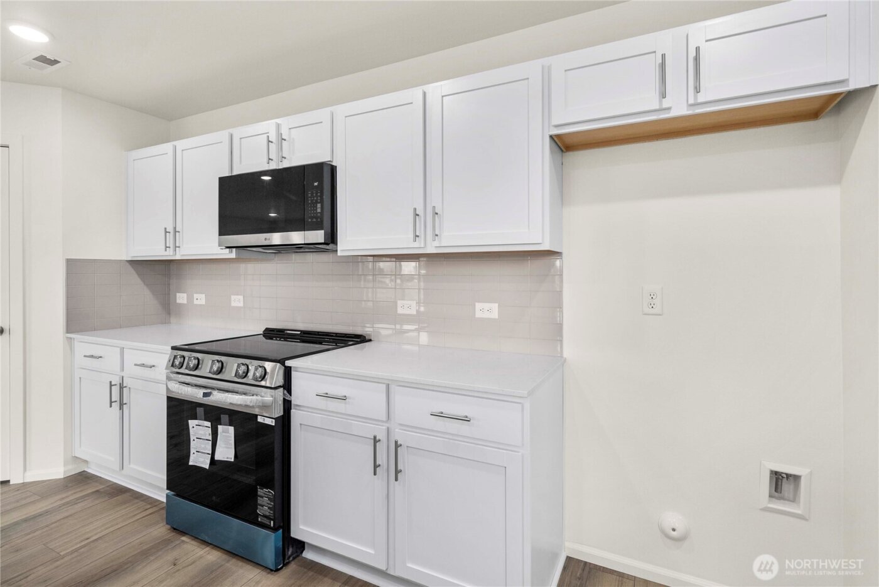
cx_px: 440
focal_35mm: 16
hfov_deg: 96.7
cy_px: 294
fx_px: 391
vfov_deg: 73.8
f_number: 6.3
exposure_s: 1/60
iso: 100
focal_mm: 16
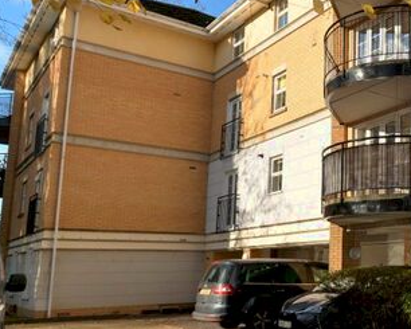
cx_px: 466
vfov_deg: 34.8
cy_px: 197
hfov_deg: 35.7
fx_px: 523
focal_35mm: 43
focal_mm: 20
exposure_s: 1/200
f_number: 7.1
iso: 100
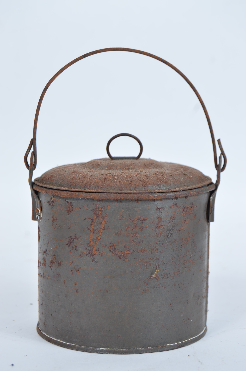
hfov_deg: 16.5
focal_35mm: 82
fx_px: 847
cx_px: 123
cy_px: 186
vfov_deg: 24.6
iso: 100
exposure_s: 1/80
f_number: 8
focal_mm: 55
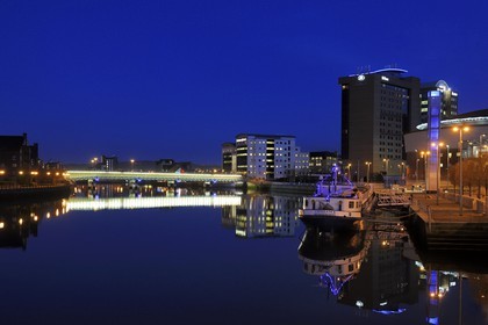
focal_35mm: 36
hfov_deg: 53.1
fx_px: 488
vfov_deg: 36.9
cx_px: 244
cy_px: 162
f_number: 5.6
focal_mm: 36
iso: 1600
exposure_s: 1/8
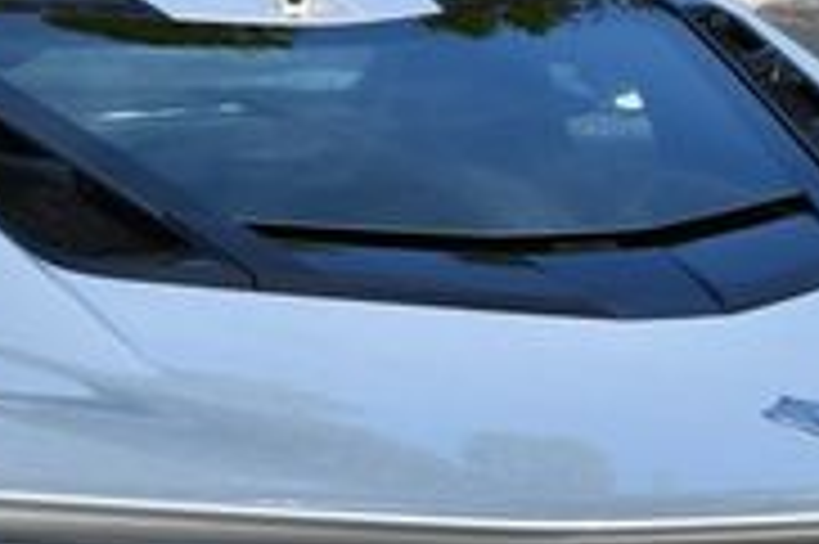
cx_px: 652
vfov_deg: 8.6
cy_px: 881
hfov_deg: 13.2
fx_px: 3523
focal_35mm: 155
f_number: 9
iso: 100
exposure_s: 1/320
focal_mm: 22
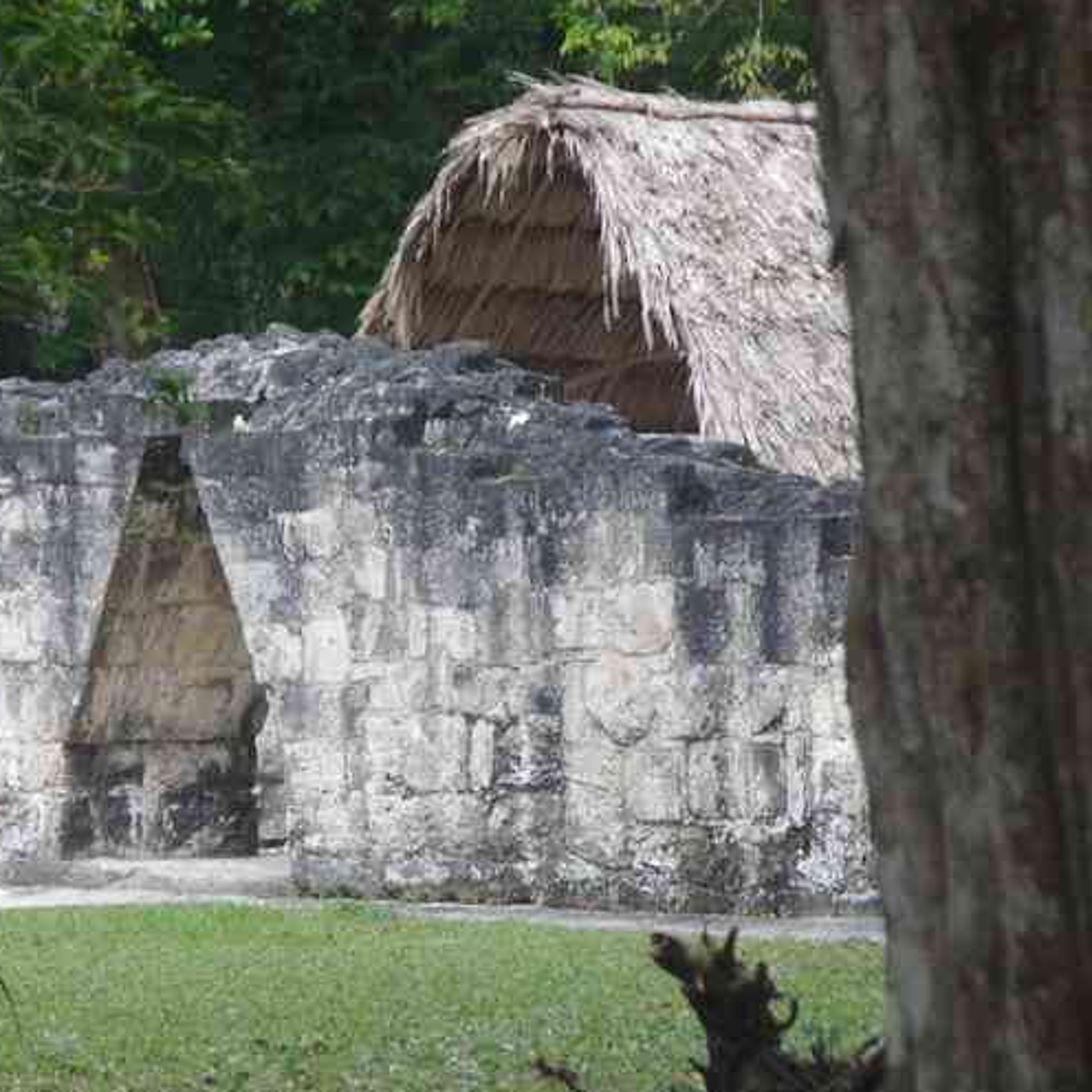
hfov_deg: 19.2
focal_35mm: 90
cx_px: 292
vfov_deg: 19.3
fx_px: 3207
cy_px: 537
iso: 800
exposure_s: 1/60
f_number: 6.3
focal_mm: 35
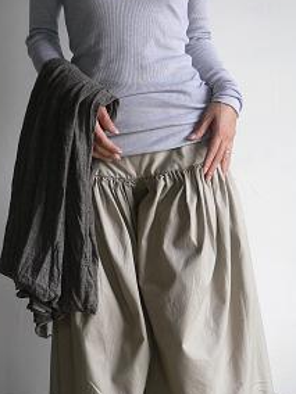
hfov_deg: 23.3
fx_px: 718
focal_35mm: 63
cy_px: 225
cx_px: 136
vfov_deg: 30.7
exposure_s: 1/40
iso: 100
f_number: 2.8
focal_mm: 5.8
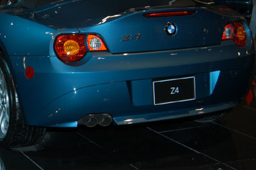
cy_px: 45
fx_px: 624
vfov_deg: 15.5
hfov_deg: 22.9
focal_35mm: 88
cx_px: 55
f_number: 5
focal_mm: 35
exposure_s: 1/60
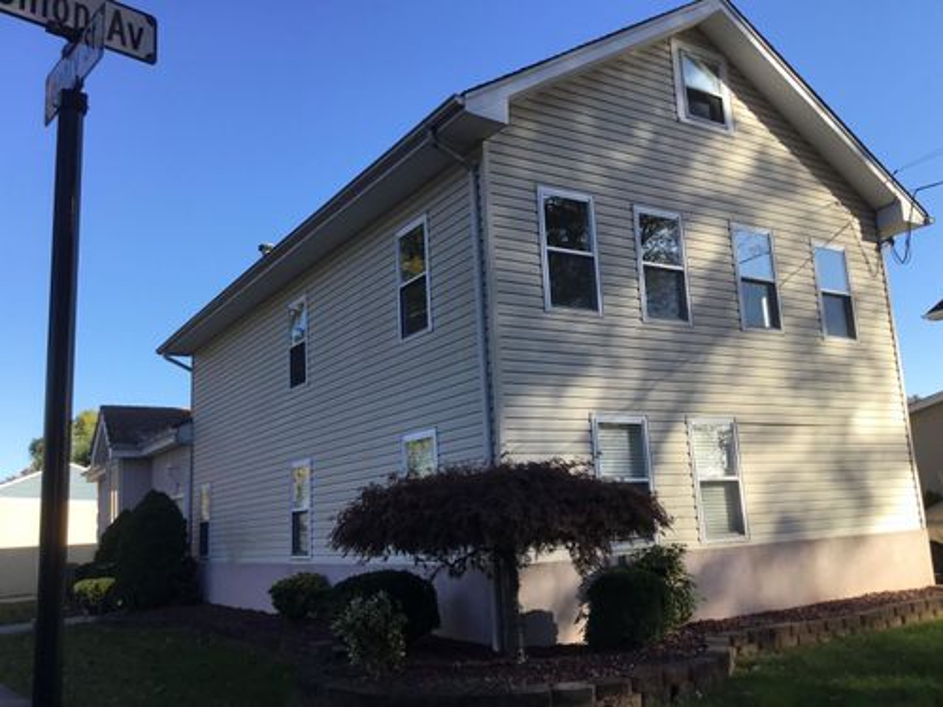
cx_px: 472
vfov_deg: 45.4
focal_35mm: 31
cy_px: 354
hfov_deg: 58.4
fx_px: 844
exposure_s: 1/509
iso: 25
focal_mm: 3.3
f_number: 2.4
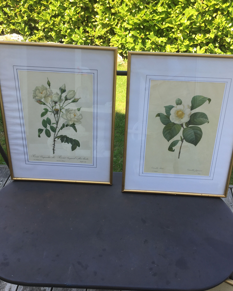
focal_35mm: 31
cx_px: 117
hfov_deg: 47.1
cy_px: 142
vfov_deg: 57.2
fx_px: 267
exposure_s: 1/296
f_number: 2.2
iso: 25
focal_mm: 4.15
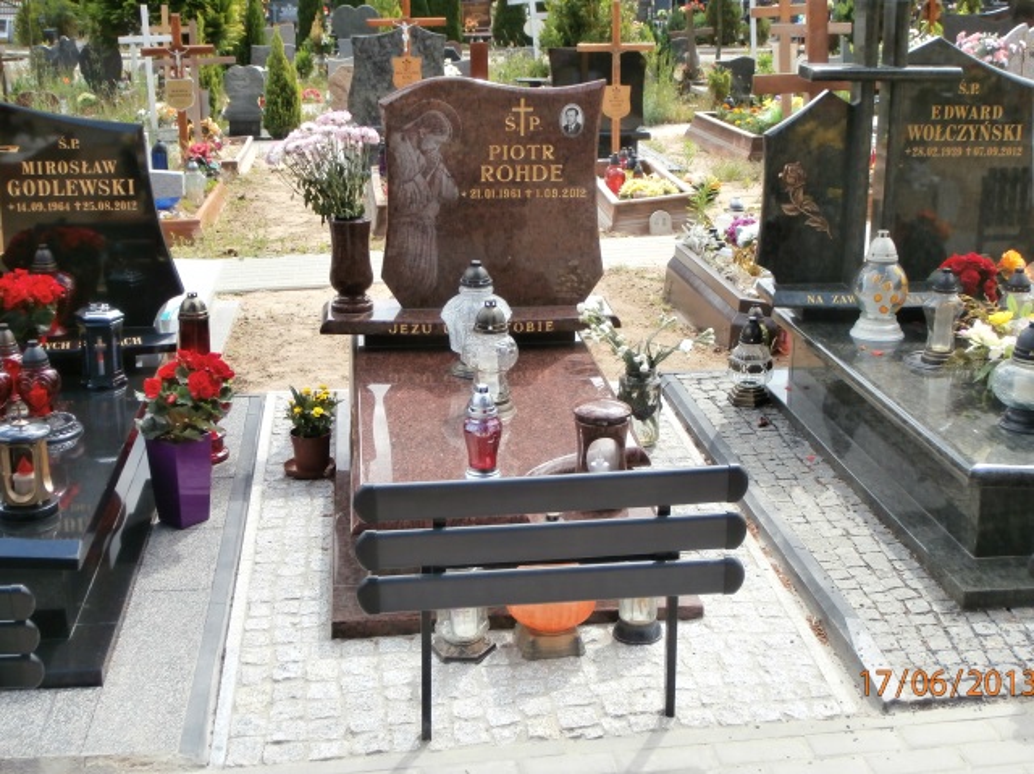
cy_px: 387
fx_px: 1403
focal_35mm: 47
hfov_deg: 40.5
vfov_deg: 30.8
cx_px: 517
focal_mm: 8.29
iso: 100
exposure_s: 1/250
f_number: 4.2
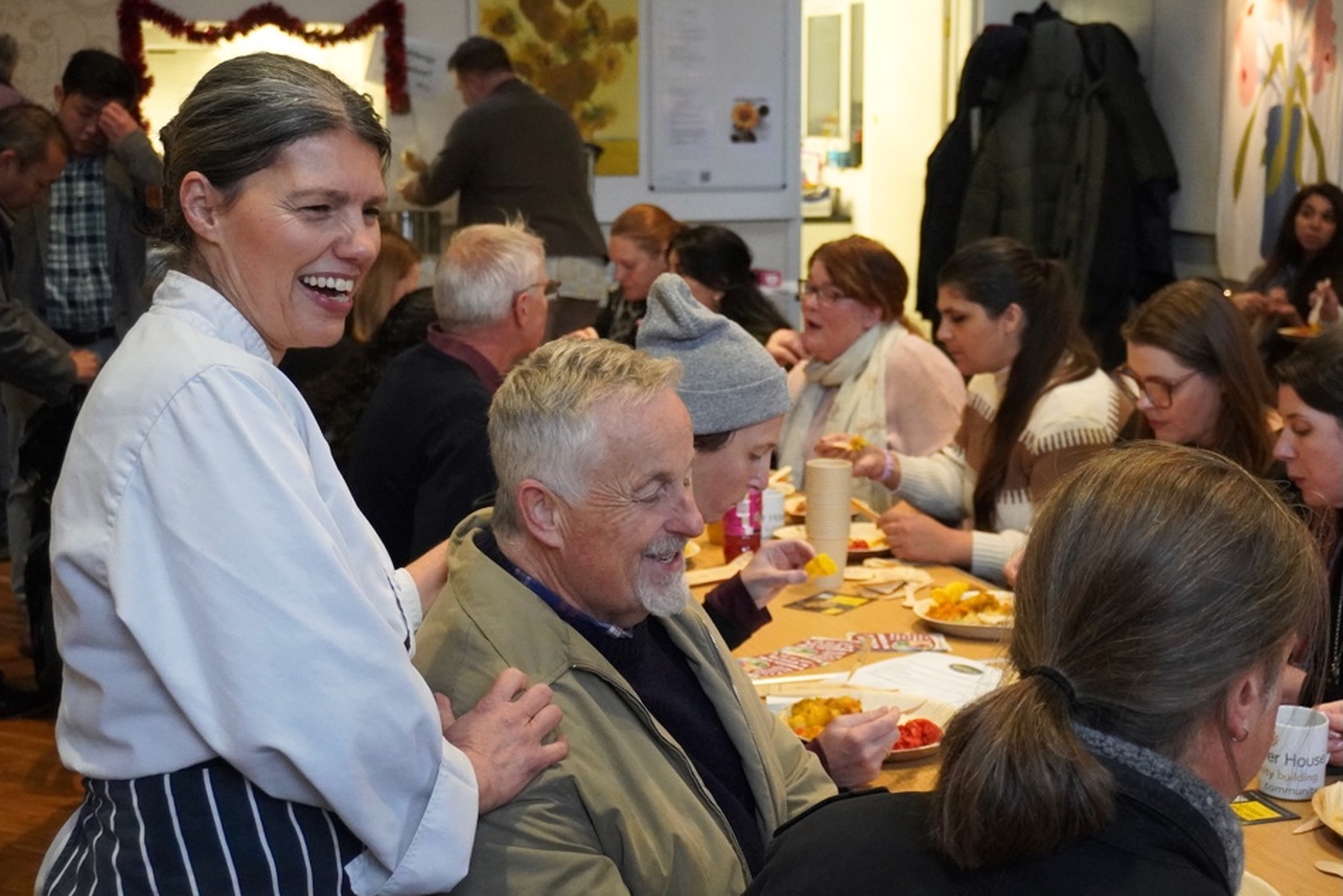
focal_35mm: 52
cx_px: 672
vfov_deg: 25.8
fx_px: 1959
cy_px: 448
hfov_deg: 37.8
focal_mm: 35
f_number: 5.6
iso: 6400
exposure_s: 1/125
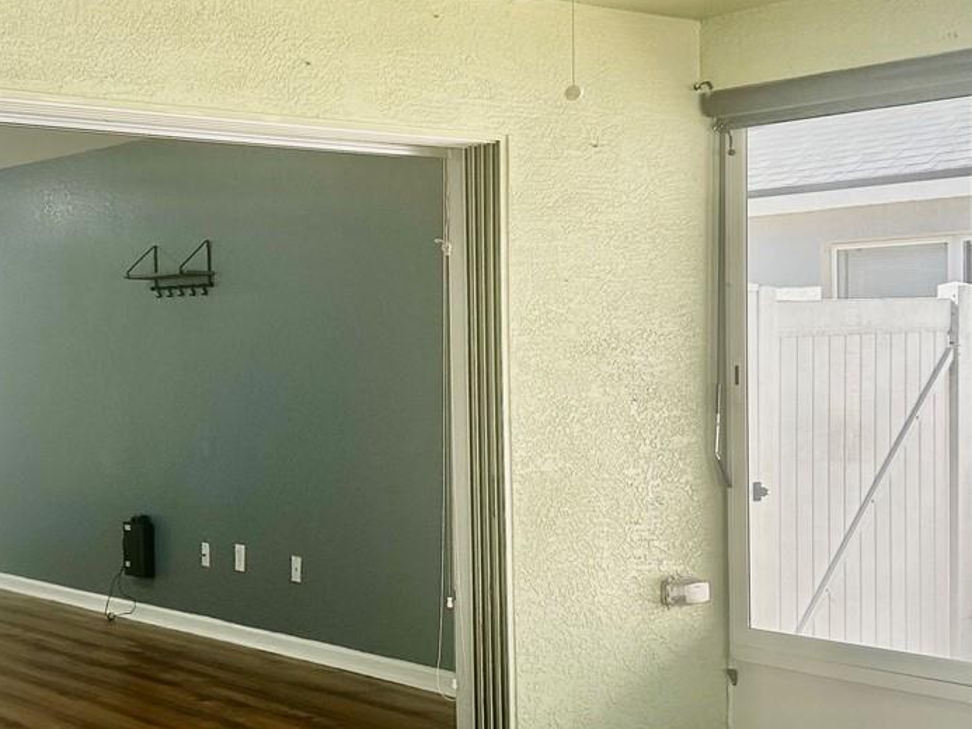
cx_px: 355
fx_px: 1685
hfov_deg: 32.0
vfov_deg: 24.4
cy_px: 383
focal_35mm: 60
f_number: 1.5
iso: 64
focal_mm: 5.7
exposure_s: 1/146
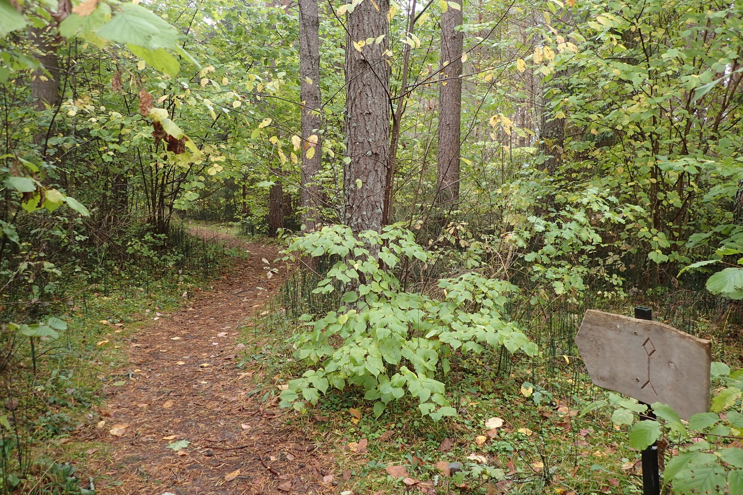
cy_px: 250
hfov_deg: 67.4
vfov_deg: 47.9
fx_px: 557
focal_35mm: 27
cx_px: 376
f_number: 2
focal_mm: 4.5
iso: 100
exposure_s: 1/100
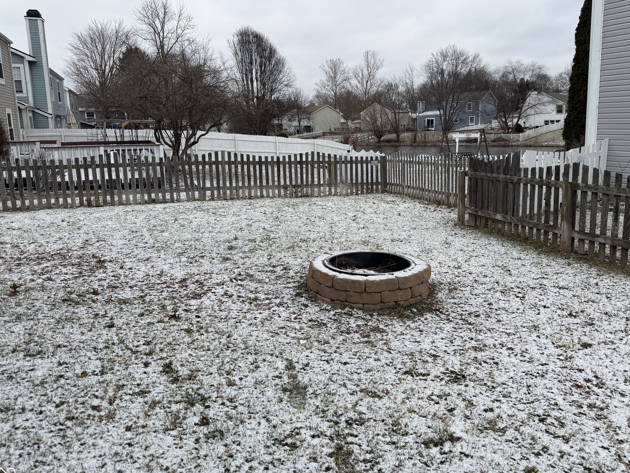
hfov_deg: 63.3
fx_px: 510
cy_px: 213
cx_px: 351
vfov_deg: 49.7
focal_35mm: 28
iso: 80
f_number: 1.78
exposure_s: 1/1855
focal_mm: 6.76
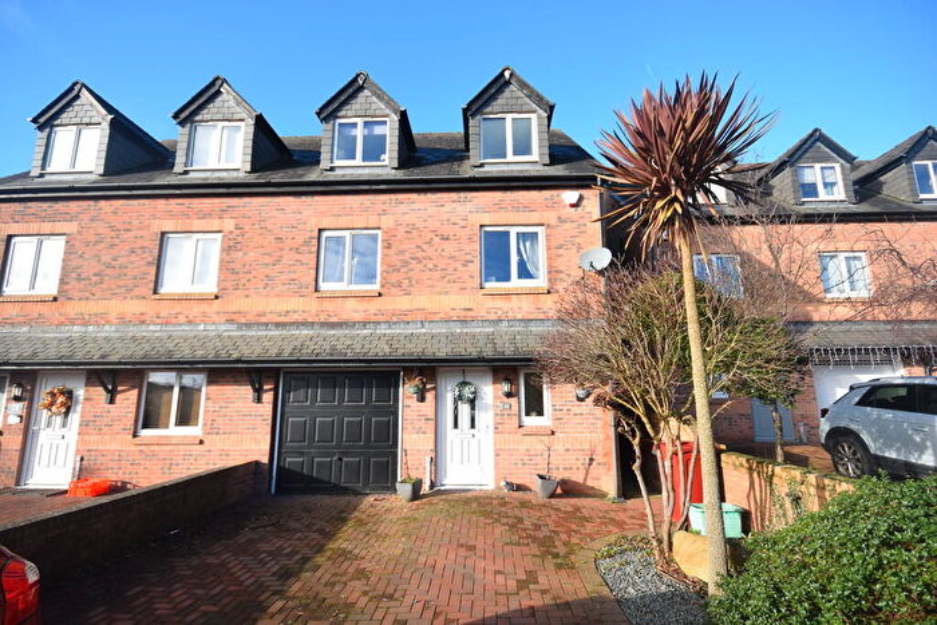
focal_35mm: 16
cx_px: 468
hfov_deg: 95.0
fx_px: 430
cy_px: 312
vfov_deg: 72.1
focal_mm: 11
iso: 250
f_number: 8
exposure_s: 1/250
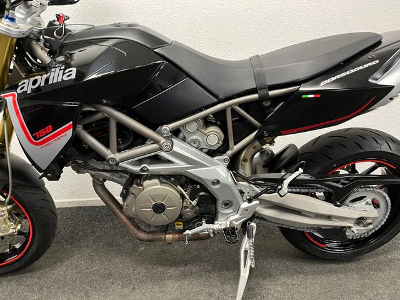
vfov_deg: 53.1
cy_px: 150
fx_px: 300
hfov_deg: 67.3
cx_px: 200
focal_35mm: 26
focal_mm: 5.1
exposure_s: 1/50
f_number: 1.6
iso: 320
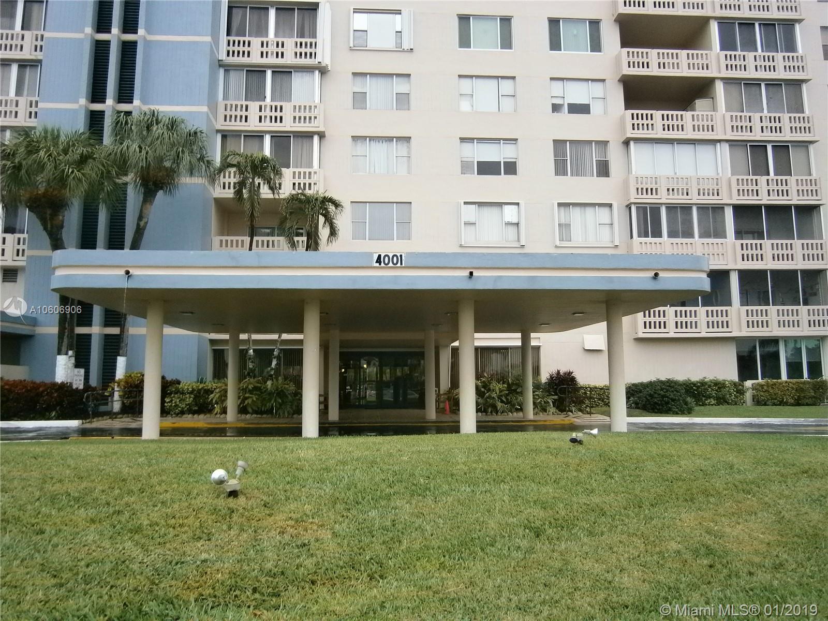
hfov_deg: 67.3
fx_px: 622
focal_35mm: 26
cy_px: 310
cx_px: 414
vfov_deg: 53.1
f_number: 8
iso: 80
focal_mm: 4.7
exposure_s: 1/40
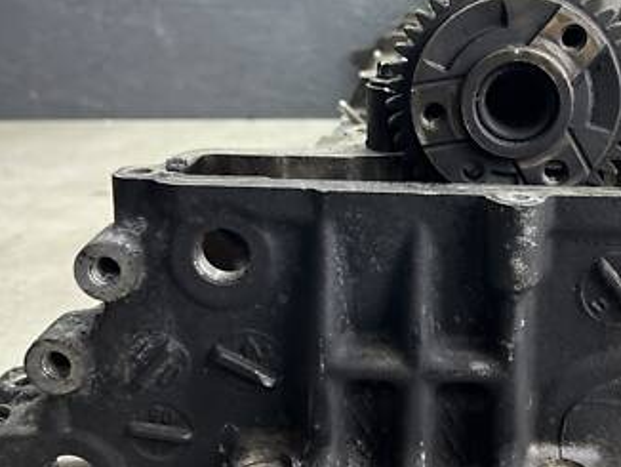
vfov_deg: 28.5
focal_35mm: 51
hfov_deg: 36.7
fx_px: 916
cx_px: 453
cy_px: 166
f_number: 1.6
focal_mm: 5.1
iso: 80
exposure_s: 1/100
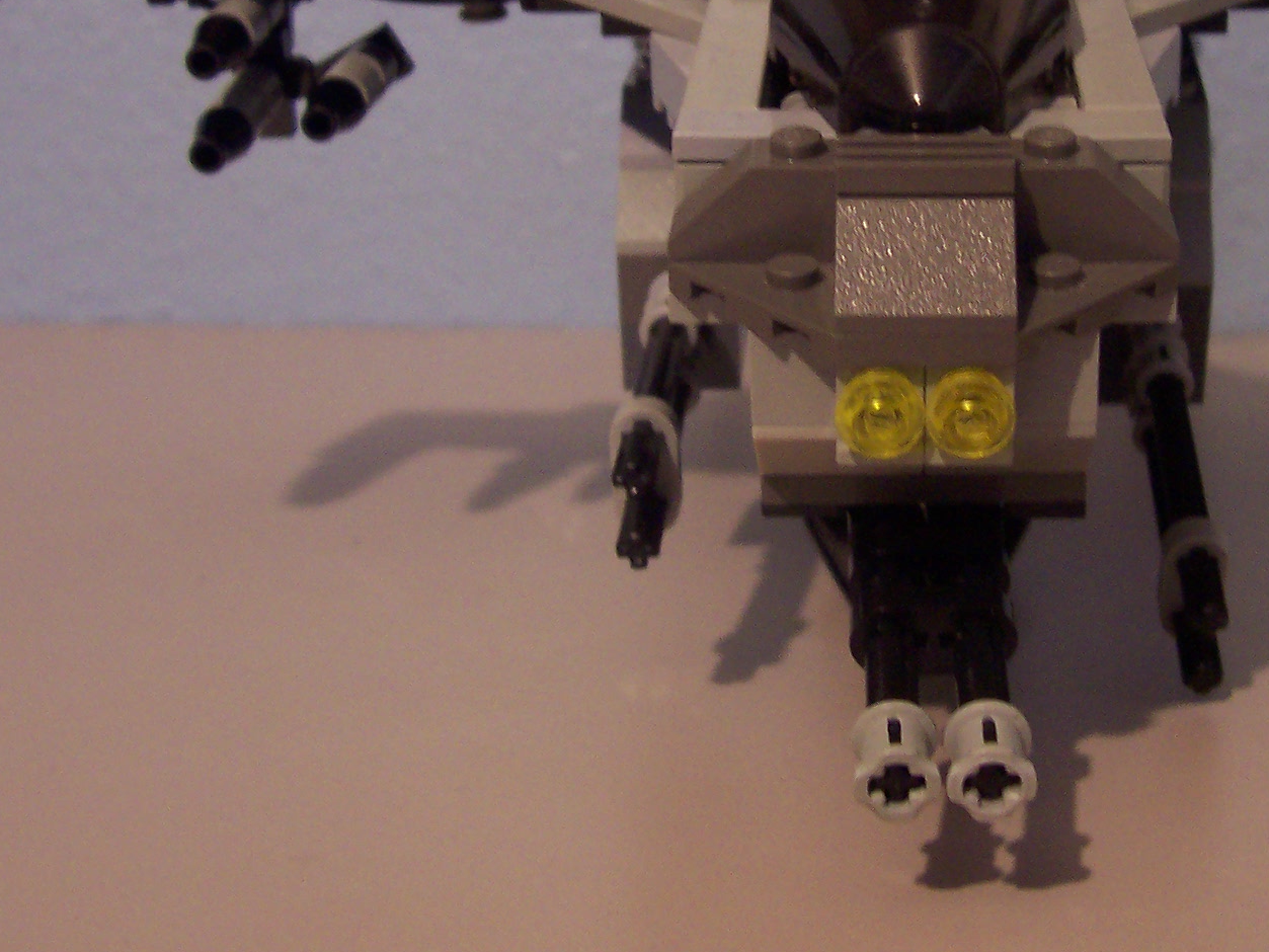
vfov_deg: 24.2
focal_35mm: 60
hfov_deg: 31.8
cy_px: 240
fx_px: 2200
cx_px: 891
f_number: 2.8
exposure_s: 1/8
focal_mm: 5.6
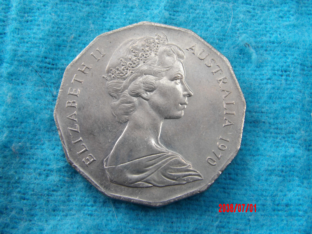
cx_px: 156
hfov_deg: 37.5
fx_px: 460
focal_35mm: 51
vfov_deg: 28.6
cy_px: 117
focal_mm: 9.2
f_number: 5.3
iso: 123
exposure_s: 1/30
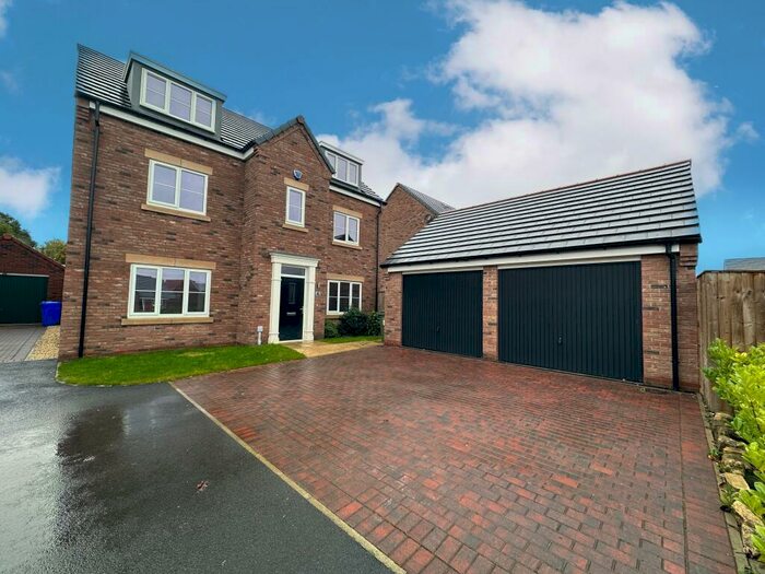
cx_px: 382
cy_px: 287
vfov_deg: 85.7
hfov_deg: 102.1
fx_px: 309
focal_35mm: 14
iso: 40
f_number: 2.2
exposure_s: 1/214
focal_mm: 2.22
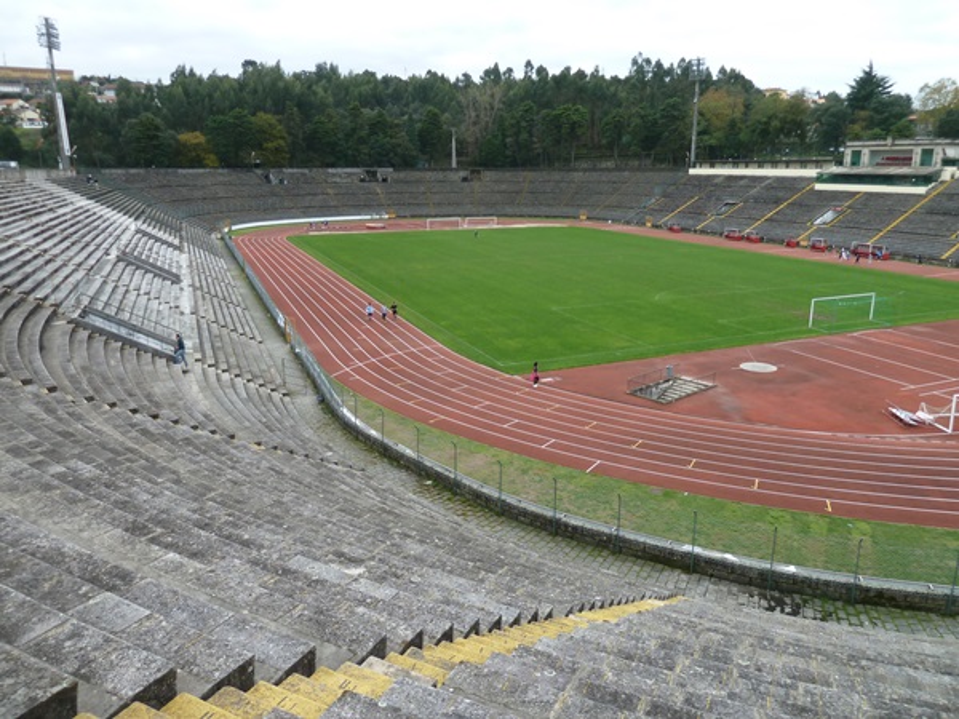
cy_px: 360
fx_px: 693
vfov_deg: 54.9
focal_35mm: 25
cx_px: 480
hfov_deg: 69.4
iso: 80
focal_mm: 4.1
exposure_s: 1/100
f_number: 3.3
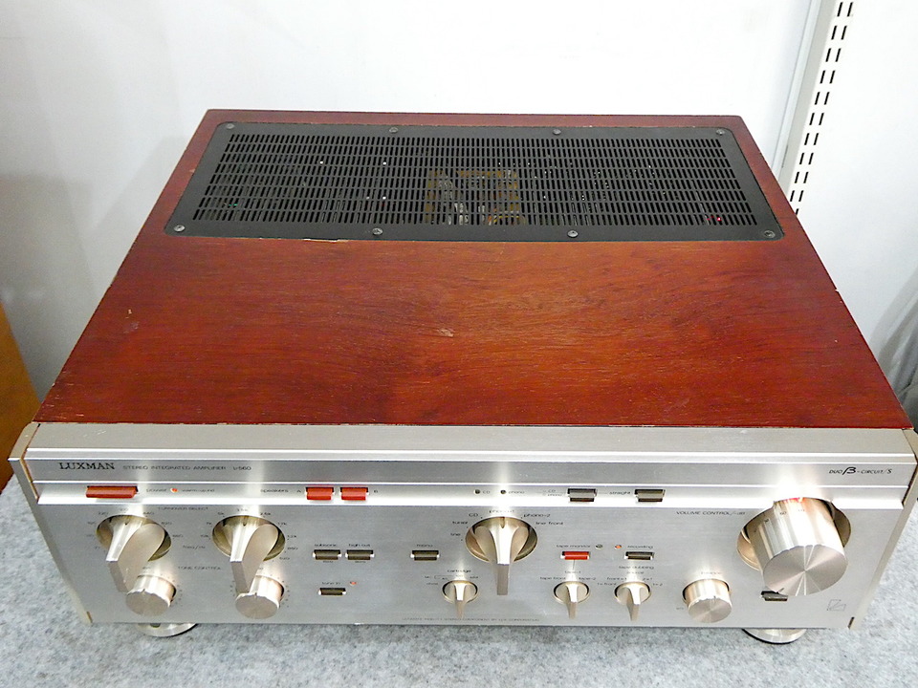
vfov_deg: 42.9
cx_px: 459
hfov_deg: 55.4
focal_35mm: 33
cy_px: 344
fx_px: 875
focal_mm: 5.8
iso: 1250
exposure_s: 1/80
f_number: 3.6
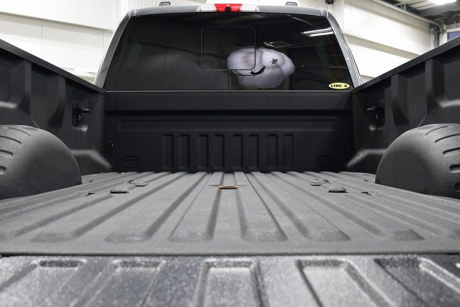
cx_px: 230
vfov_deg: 36.9
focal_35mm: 36
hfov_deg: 53.1
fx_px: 460
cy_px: 154
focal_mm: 24
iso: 800
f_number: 6.3
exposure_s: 1/15
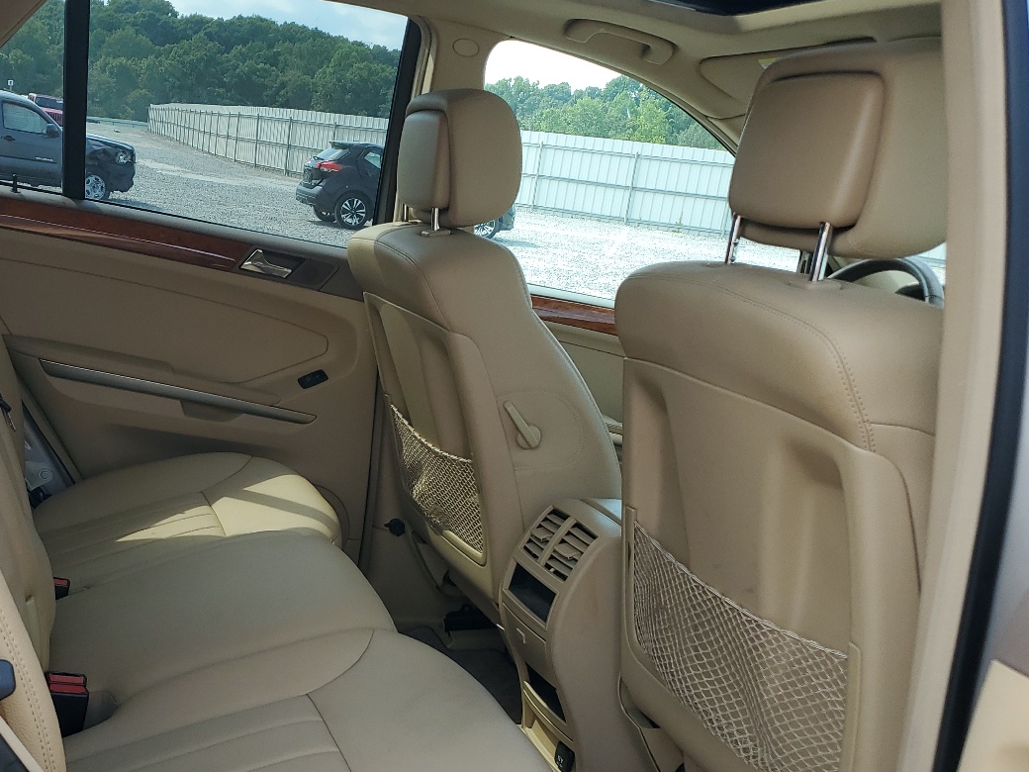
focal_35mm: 40
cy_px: 514
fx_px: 1189
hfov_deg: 45.8
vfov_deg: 35.6
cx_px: 316
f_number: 1.5
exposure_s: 1/625
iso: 50
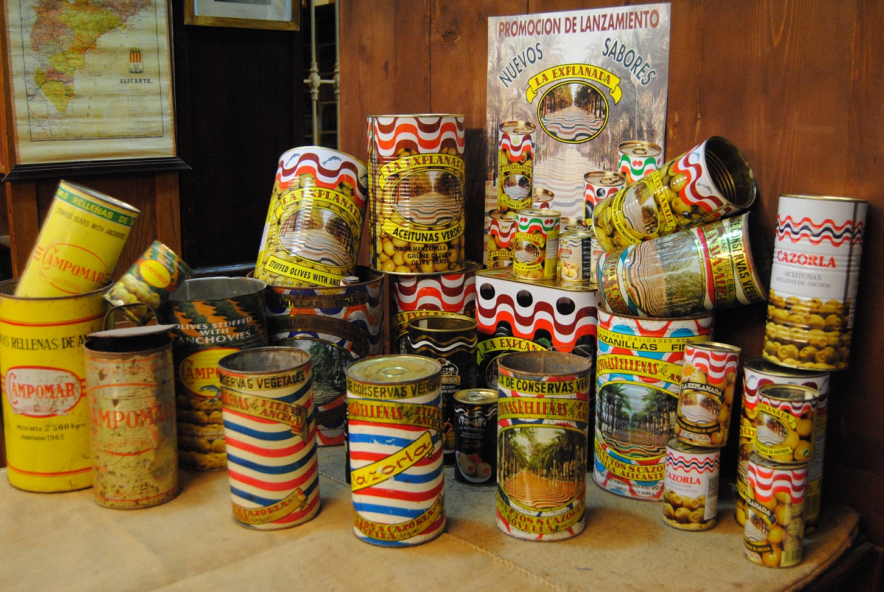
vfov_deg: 34.3
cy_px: 296
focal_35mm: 39
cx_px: 442
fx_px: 959
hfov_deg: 49.5
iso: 1100
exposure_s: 1/30
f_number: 4
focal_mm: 26
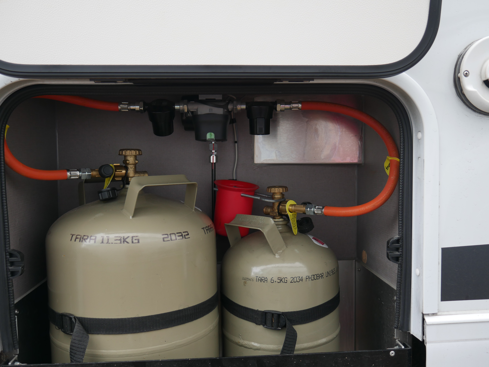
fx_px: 452
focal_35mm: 32
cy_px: 184
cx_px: 244
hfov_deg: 56.8
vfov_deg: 44.2
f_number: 3.6
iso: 200
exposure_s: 1/100
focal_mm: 16
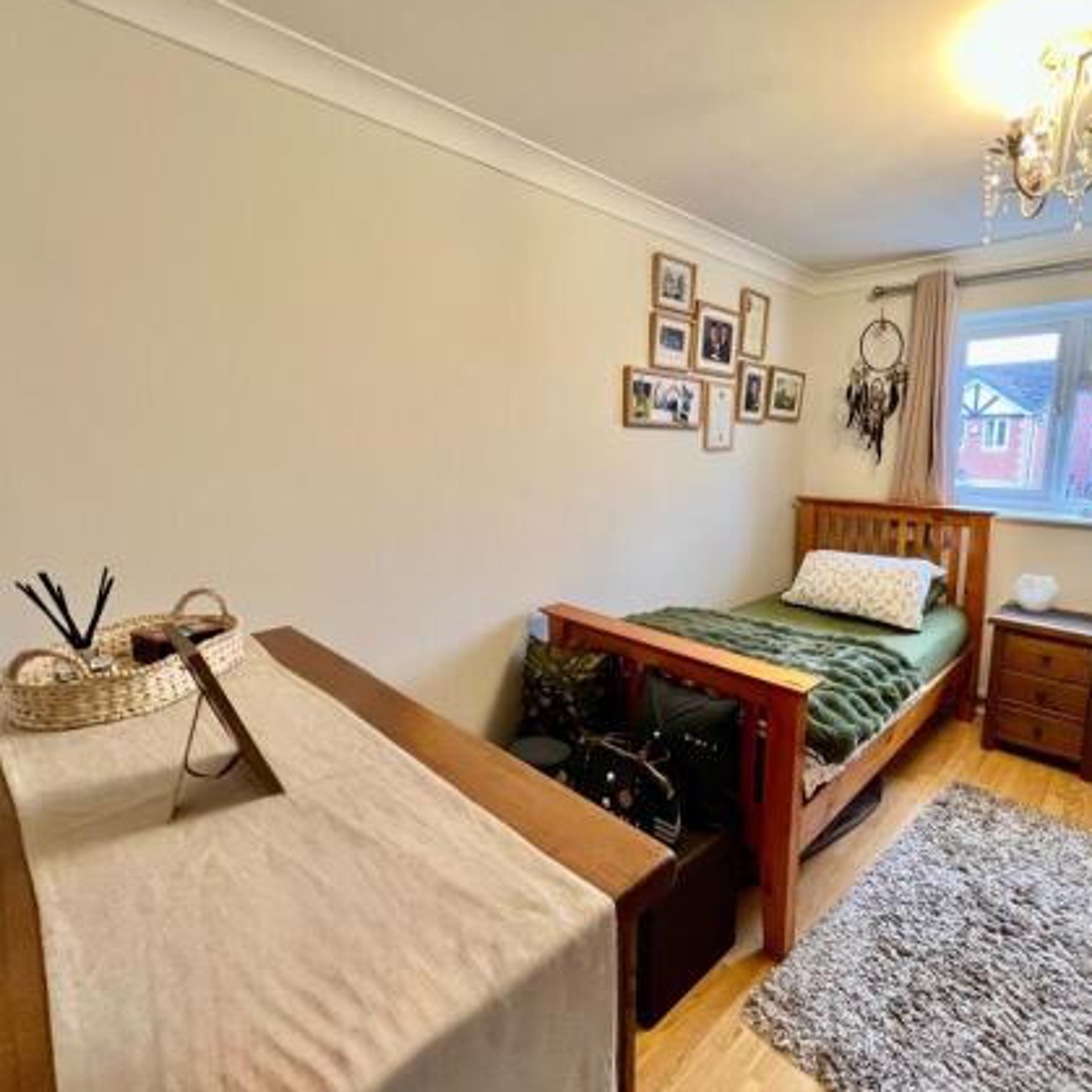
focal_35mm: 16
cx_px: 635
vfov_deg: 87.4
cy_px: 538
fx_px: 571
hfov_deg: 86.7
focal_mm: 1.57
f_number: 1.8
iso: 250
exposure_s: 1/50
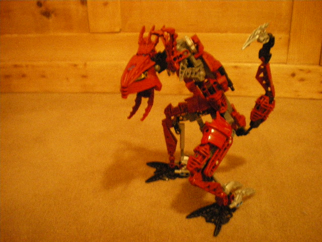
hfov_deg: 51.4
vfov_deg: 39.7
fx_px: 335
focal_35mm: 36
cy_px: 121
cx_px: 161
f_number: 3.1
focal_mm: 6.3
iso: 800
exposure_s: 1/4
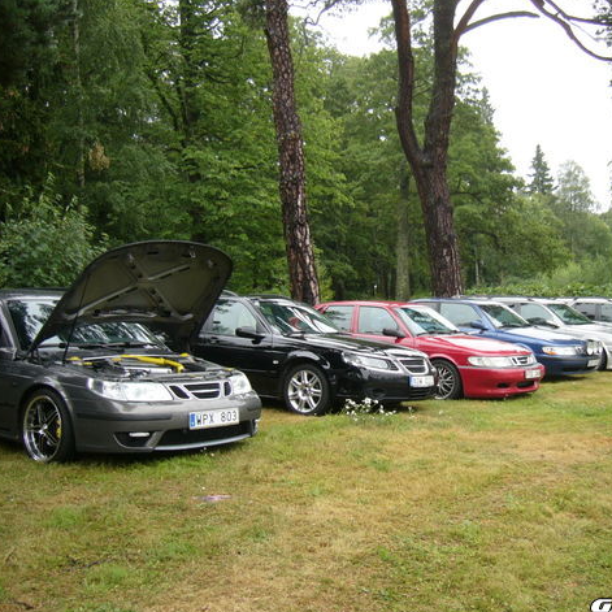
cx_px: 398
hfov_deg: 39.6
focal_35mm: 42
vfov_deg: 40.0
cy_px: 307
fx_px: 840
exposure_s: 1/125
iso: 50
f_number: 2.8
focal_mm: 5.8
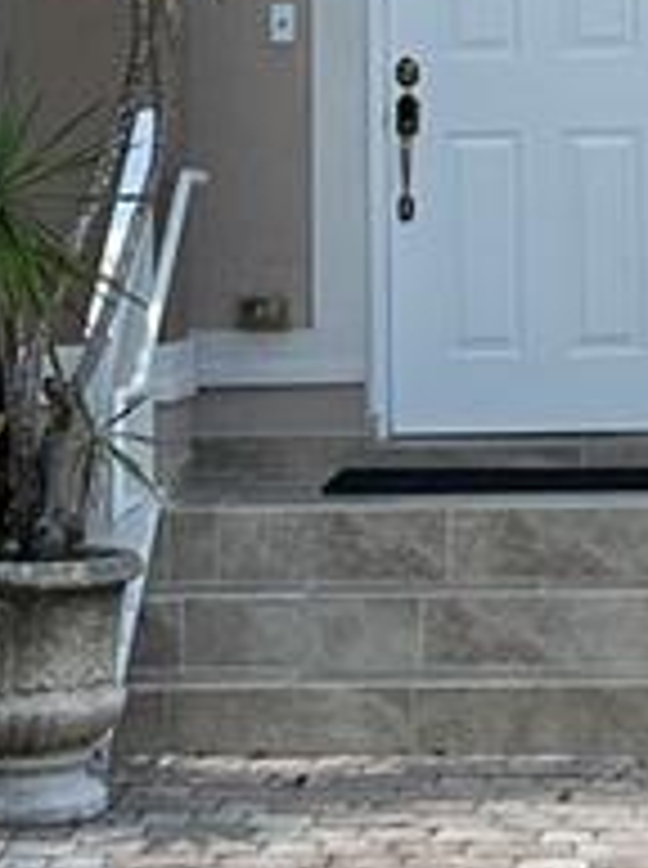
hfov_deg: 9.1
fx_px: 4057
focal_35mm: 162
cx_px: 554
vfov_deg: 11.8
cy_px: -319
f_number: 1.5
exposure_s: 1/3165
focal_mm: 5.7
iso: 50
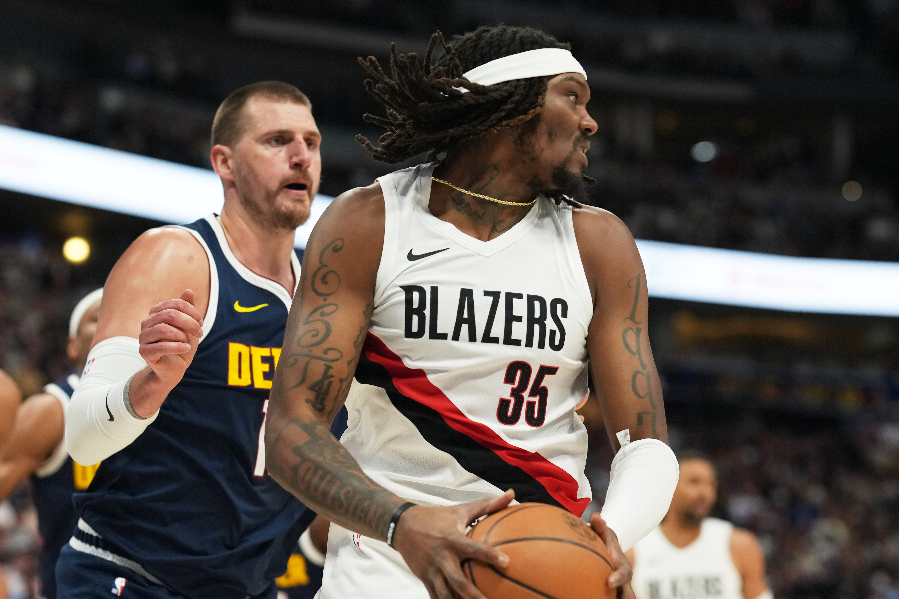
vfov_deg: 10.8
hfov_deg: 16.1
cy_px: 300
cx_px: 450
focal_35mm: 127
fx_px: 3171
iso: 2000
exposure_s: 1/2000
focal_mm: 85
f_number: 2.2
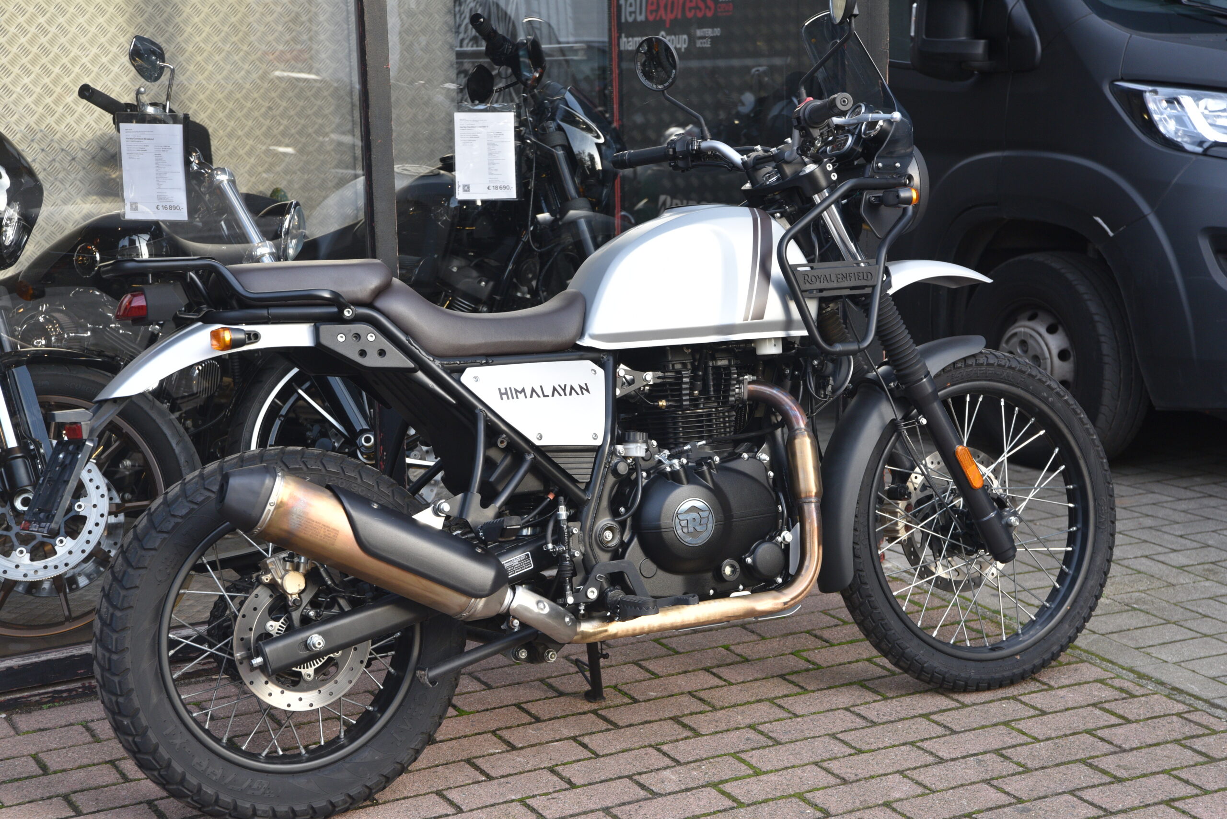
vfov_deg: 21.9
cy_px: 410
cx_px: 614
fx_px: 2114
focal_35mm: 62
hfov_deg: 32.4
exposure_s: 1/160
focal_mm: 62
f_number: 6.3
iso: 1000
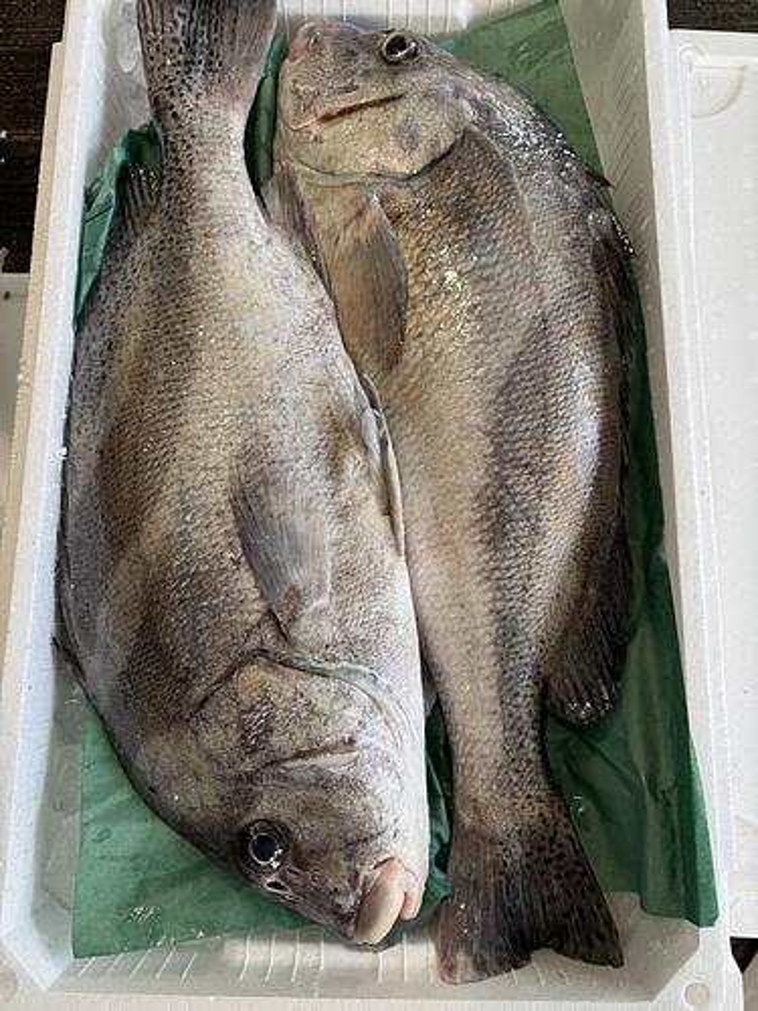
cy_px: 506
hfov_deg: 56.8
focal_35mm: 24
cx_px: 379
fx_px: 701
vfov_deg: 71.6
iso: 100
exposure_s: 1/121
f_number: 1.78
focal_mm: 6.76
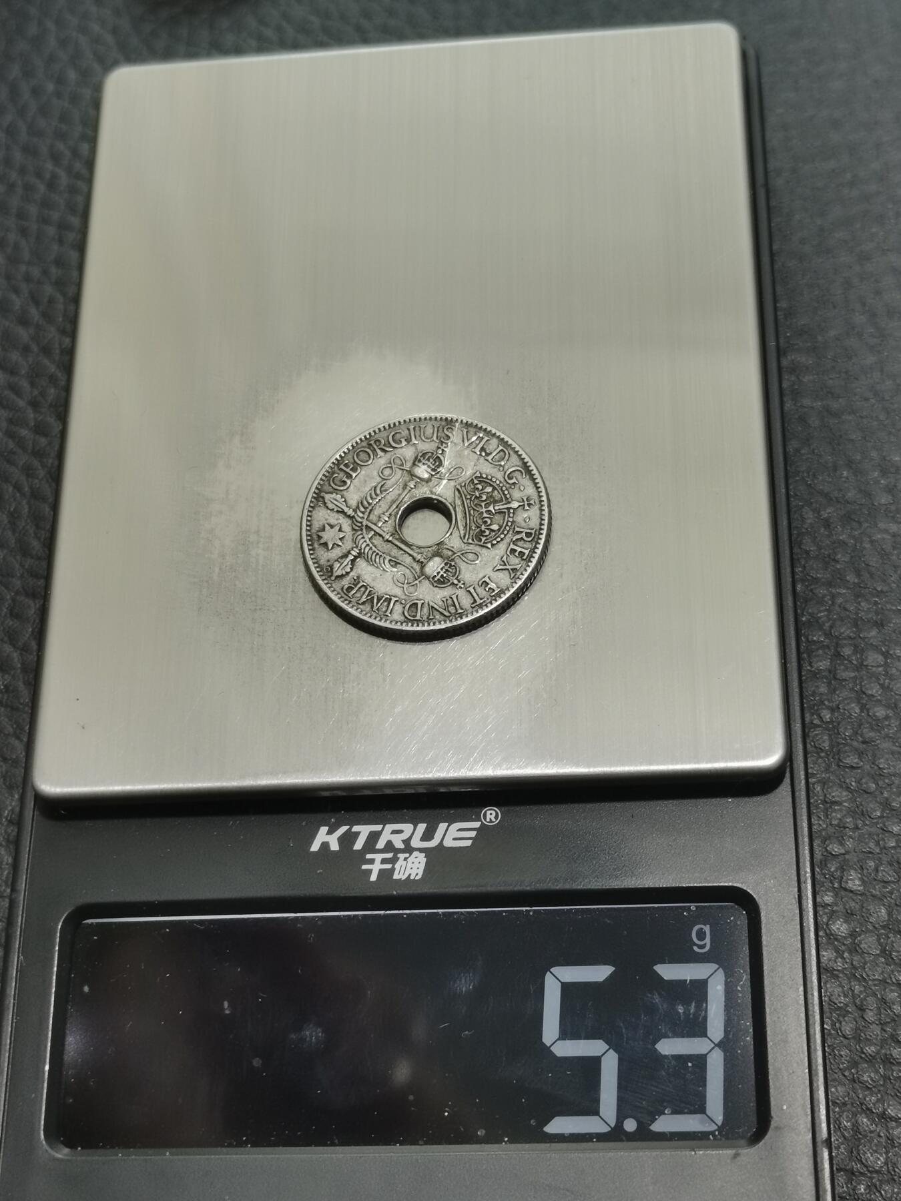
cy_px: 600
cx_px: 450
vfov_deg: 31.7
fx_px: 2117
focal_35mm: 61
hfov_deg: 24.0
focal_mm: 5.58
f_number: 1.8
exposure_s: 1/100
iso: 80
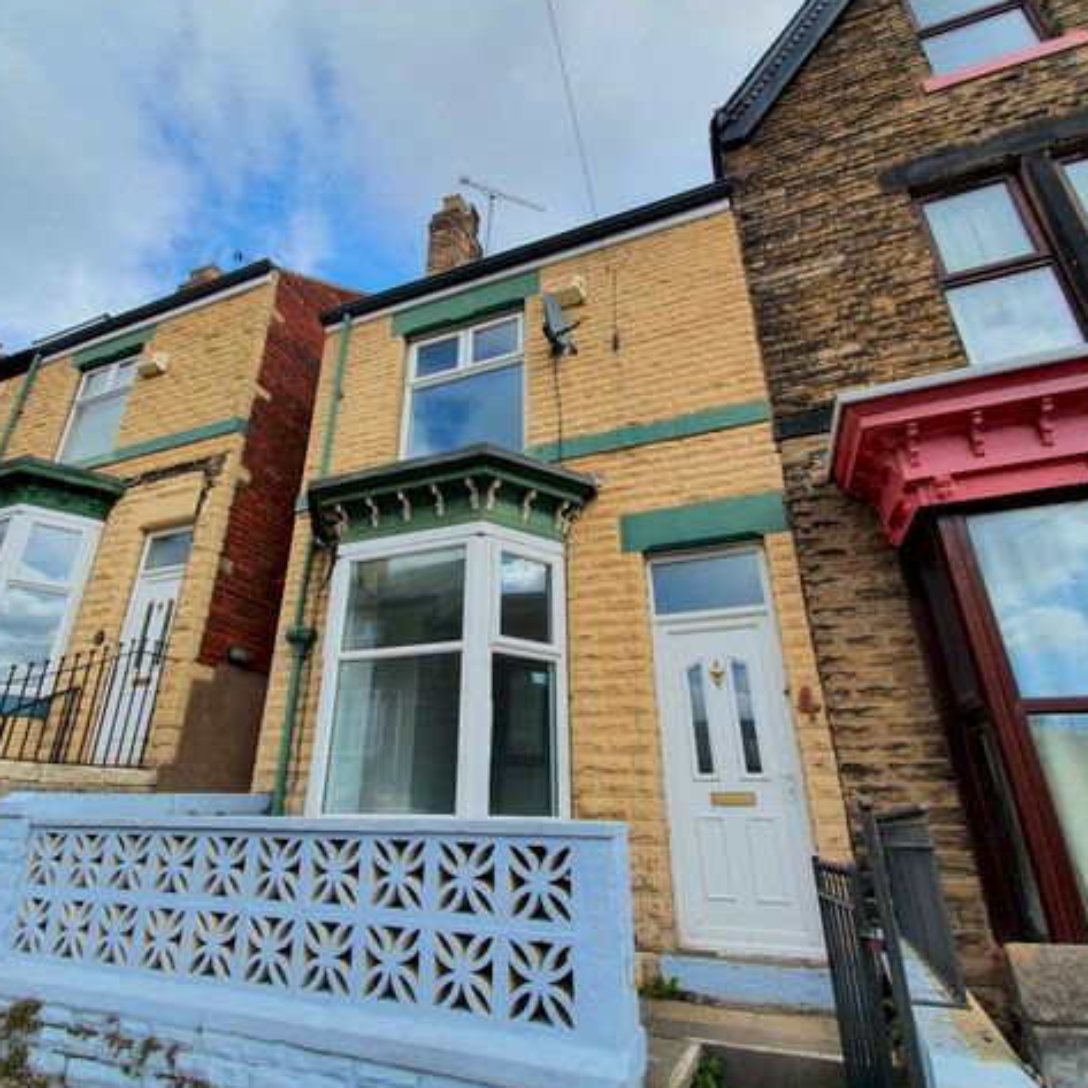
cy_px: 539
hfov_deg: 83.6
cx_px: 483
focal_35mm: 17
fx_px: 605
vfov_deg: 84.0
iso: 50
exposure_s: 1/680
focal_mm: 1.8
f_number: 2.2
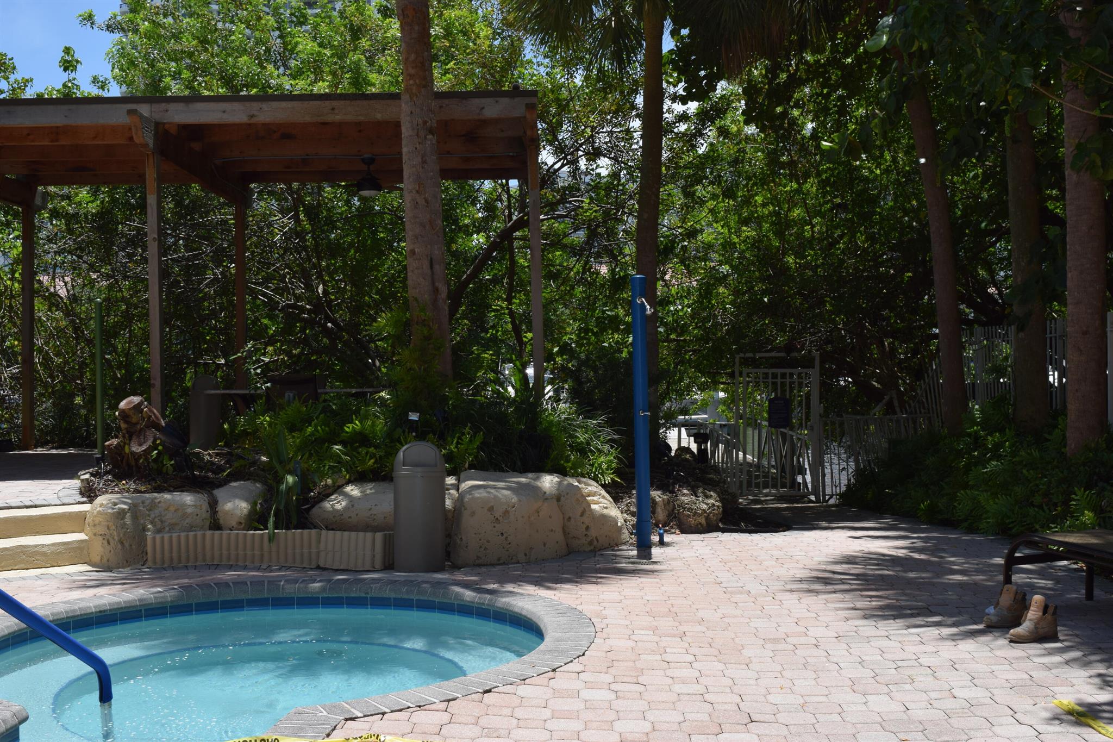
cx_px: 556
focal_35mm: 40
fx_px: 1252
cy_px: 371
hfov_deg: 47.9
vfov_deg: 33.0
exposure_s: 1/200
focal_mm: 27
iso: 100
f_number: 10
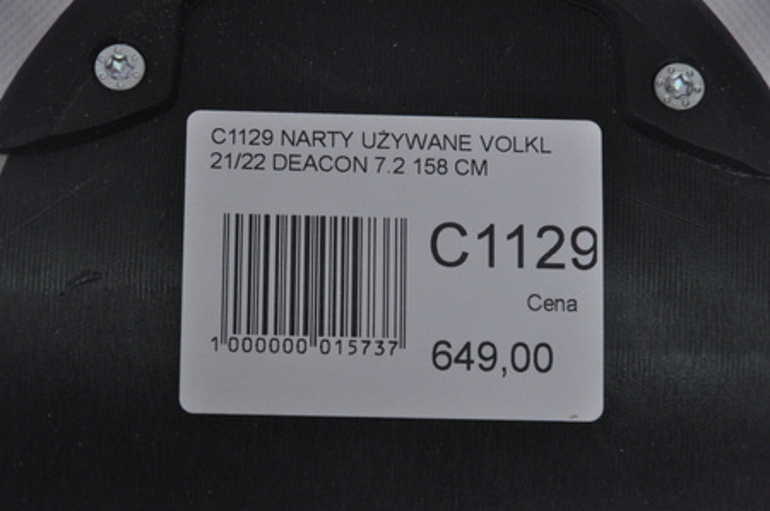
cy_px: 256
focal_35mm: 158
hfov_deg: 13.1
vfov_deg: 8.7
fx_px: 3365
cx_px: 385
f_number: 9.5
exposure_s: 1/125
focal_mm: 105
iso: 3200
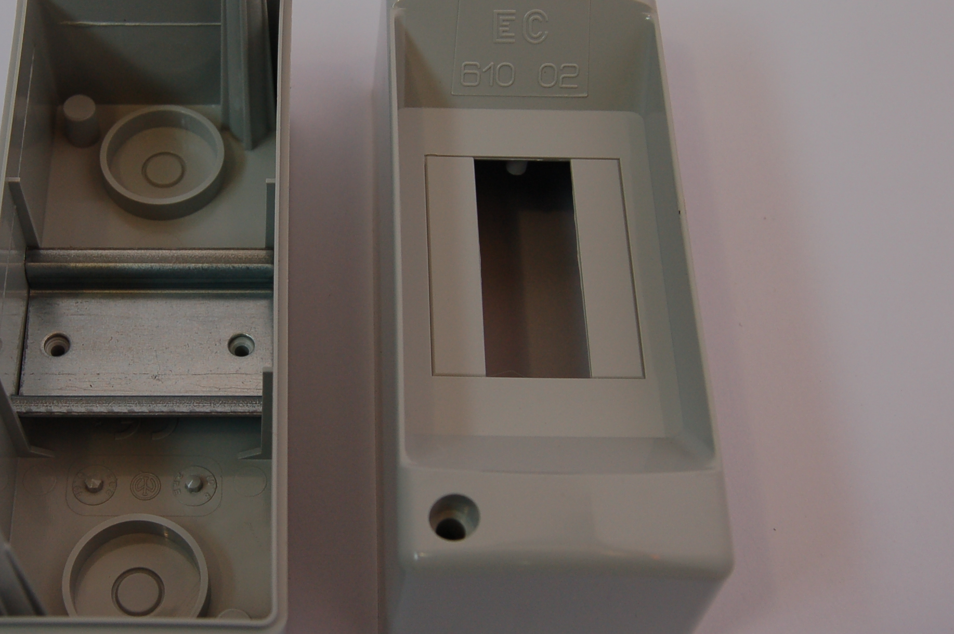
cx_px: 309
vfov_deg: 23.0
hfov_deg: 33.6
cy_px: 301
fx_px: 1562
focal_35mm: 59
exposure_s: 1/125
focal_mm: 24
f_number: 5.6
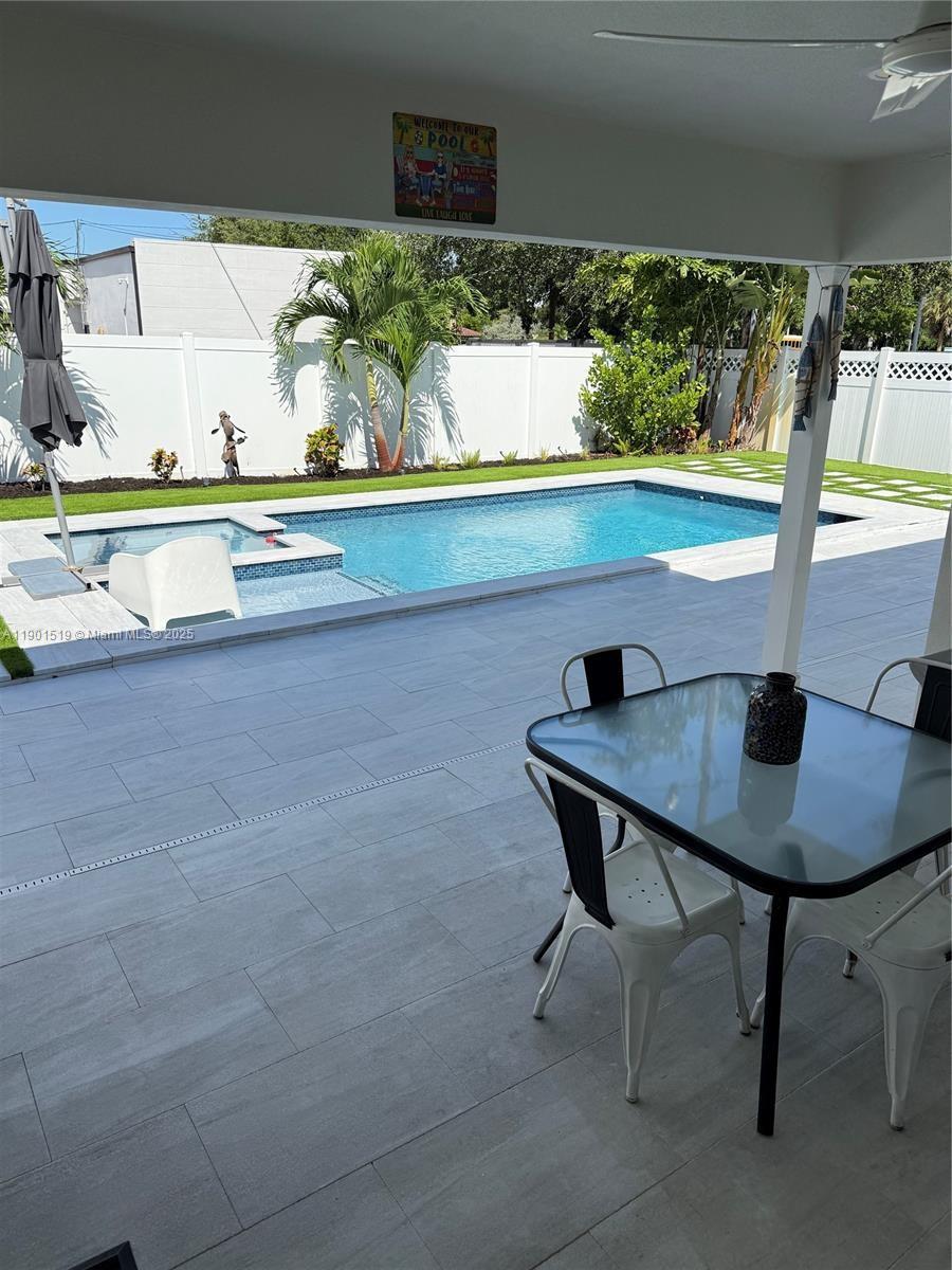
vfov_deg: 71.6
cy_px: 635
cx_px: 476
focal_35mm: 24
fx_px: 880
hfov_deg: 56.8
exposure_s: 1/5714
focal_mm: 6.76
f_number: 1.78
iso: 80
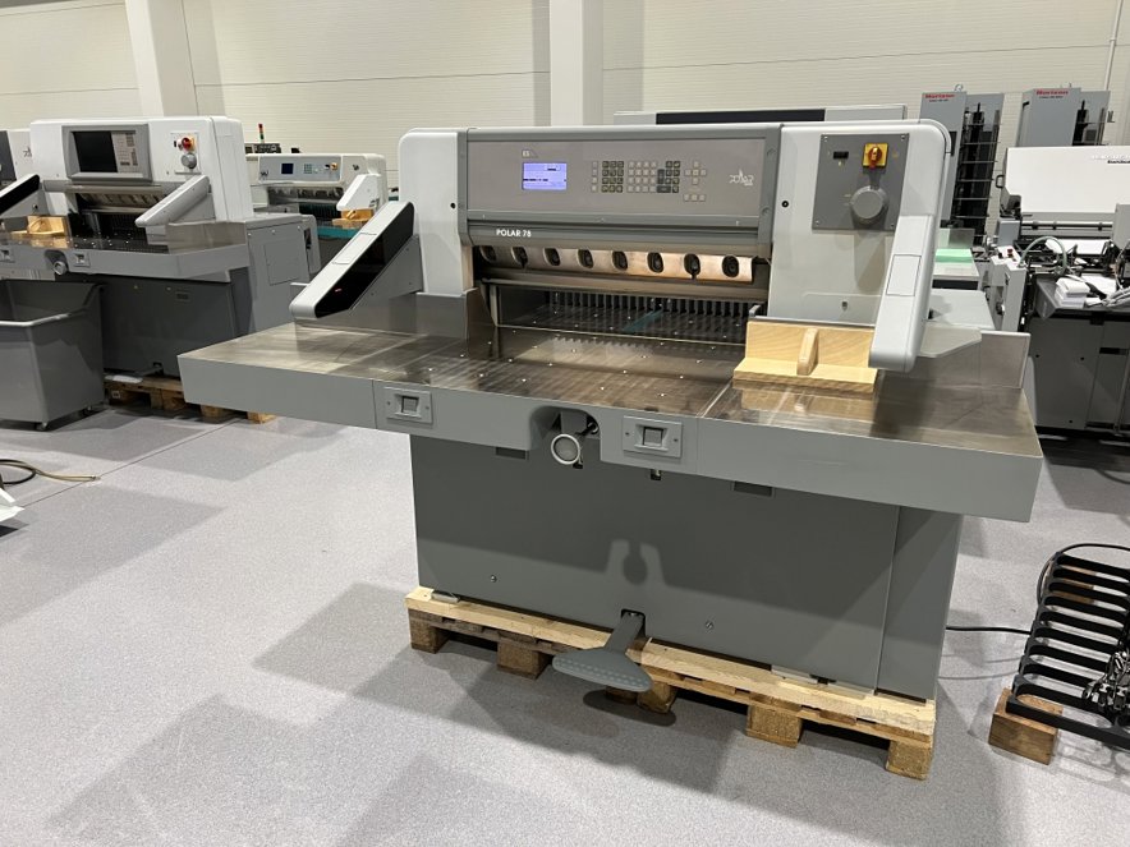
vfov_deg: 53.1
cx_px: 565
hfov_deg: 67.3
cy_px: 424
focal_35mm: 26
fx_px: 849
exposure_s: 1/50
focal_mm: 5.7
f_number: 1.5
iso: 125
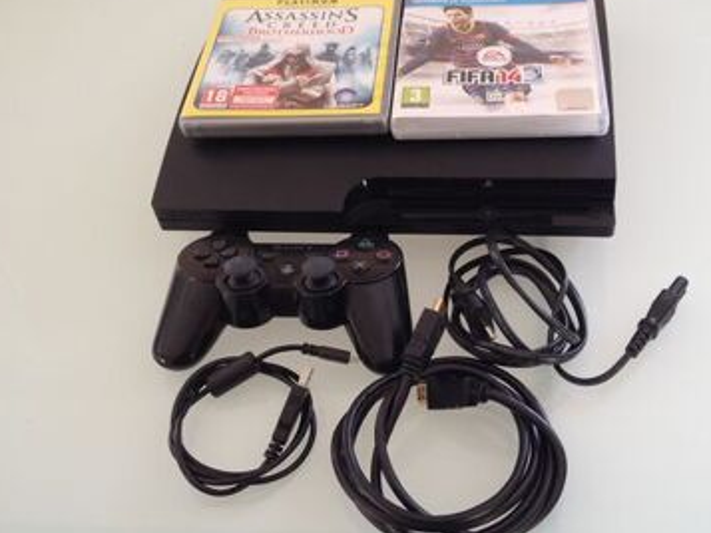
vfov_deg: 30.9
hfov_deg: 40.3
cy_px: 265
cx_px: 424
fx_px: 966
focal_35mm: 47
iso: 64
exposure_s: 1/120
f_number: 2.4
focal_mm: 4.28
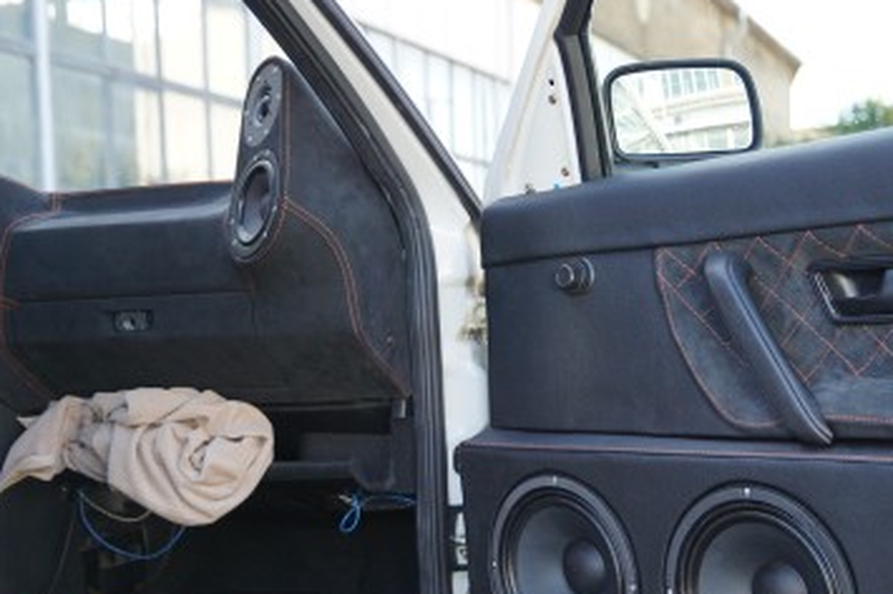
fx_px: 1363
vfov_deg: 24.4
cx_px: 418
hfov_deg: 36.3
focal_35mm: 55
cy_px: 406
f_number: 3.2
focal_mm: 26
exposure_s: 1/200
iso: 200
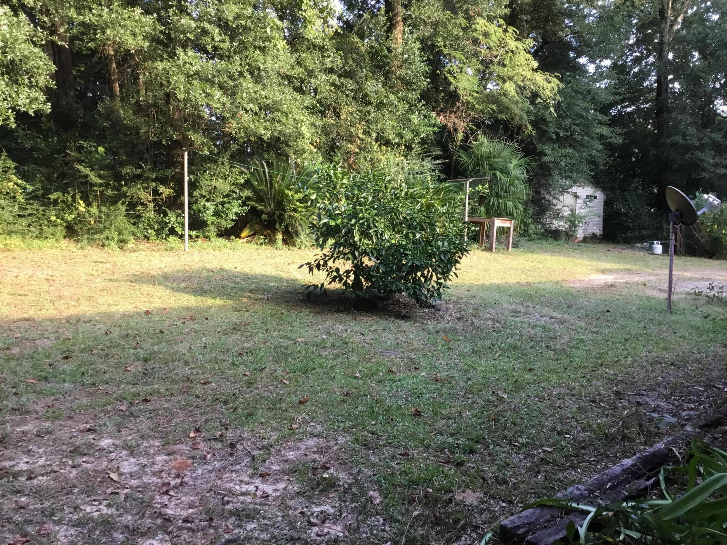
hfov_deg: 58.4
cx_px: 364
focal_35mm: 31
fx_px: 651
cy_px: 272
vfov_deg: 45.4
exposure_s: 1/33
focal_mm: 3.3
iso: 32
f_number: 2.4
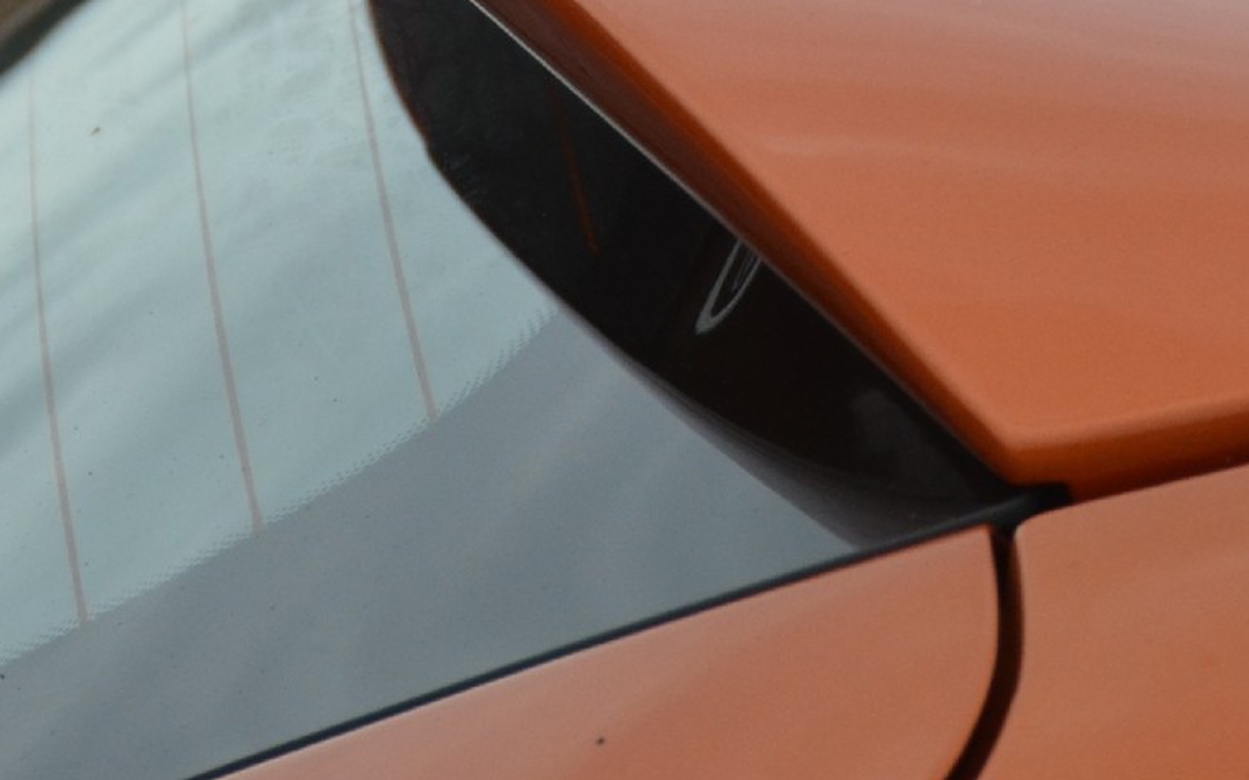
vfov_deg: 2.8
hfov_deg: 4.4
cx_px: 900
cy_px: -247
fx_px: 16189
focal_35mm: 476
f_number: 5.3
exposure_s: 1/1000
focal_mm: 95
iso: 720
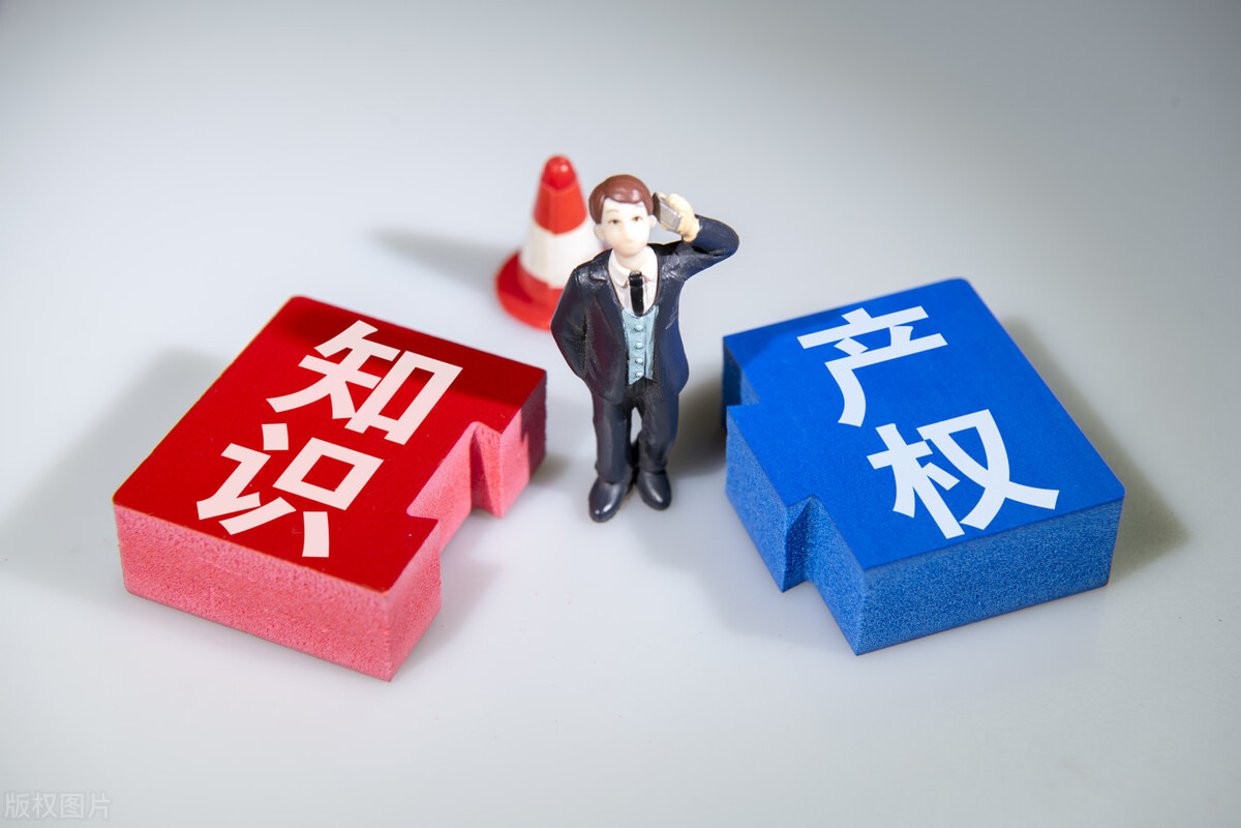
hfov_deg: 28.8
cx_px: 620
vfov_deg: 19.5
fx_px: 2413
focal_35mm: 70
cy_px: 414
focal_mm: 70
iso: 160
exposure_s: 1/100
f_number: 8
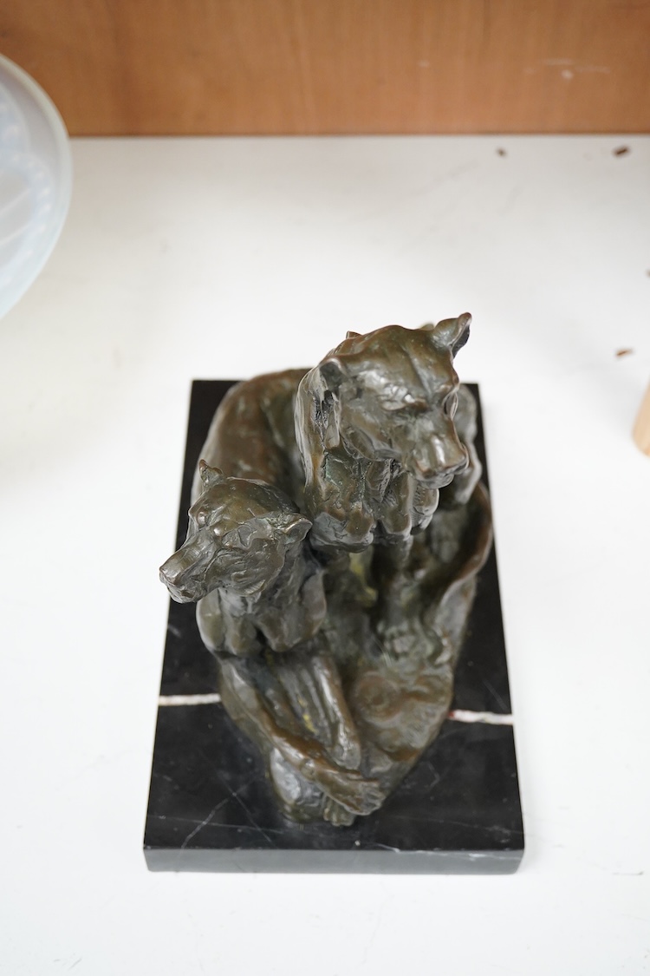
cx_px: 325
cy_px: 488
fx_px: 1219
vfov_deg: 43.6
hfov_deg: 29.9
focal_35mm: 45
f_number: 5.6
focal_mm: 30
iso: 3200
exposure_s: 1/200
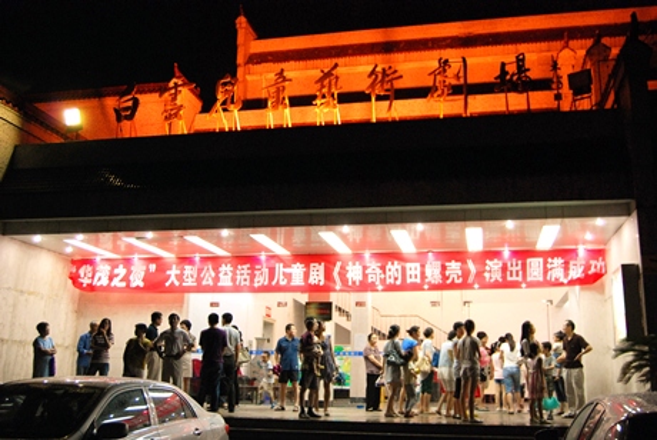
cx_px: 328
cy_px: 220
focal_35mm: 36
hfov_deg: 53.1
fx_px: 658
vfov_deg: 37.0
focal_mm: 24
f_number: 4
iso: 800
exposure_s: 1/30
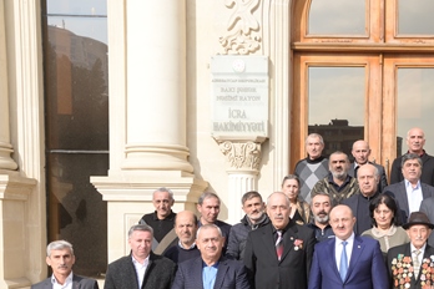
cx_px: 388
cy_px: 263
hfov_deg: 33.3
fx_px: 687
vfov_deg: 23.1
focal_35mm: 57
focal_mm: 31
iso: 200
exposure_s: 1/500
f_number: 6.3
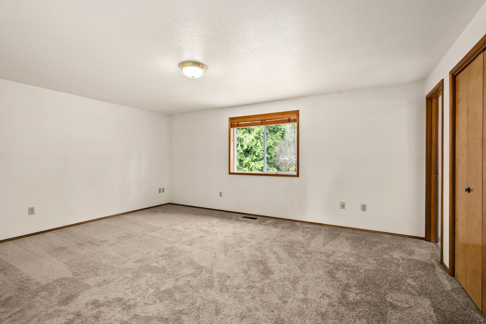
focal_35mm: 16
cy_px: 162
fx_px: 216
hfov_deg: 96.7
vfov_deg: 73.8
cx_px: 243
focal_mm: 16
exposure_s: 1/4
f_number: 8
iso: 500
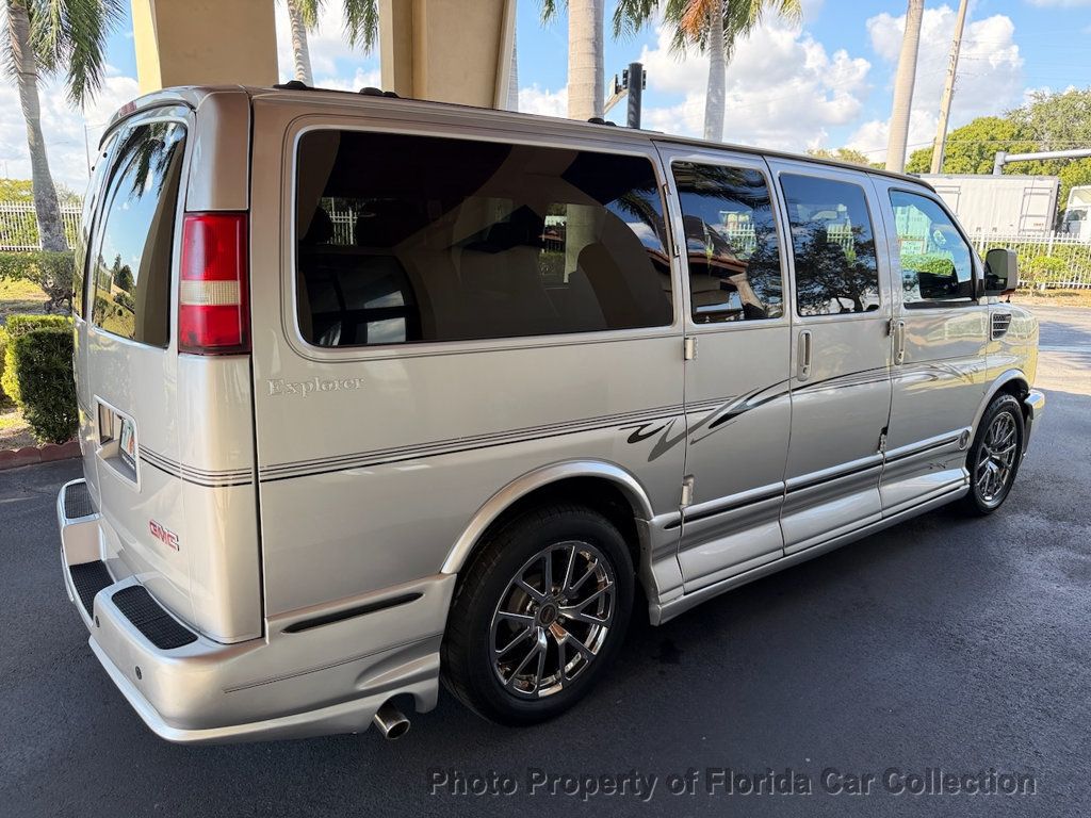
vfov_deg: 56.8
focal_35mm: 24
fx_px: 756
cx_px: 546
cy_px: 409
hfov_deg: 71.6
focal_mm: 6.76
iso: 100
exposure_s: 1/612
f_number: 1.78
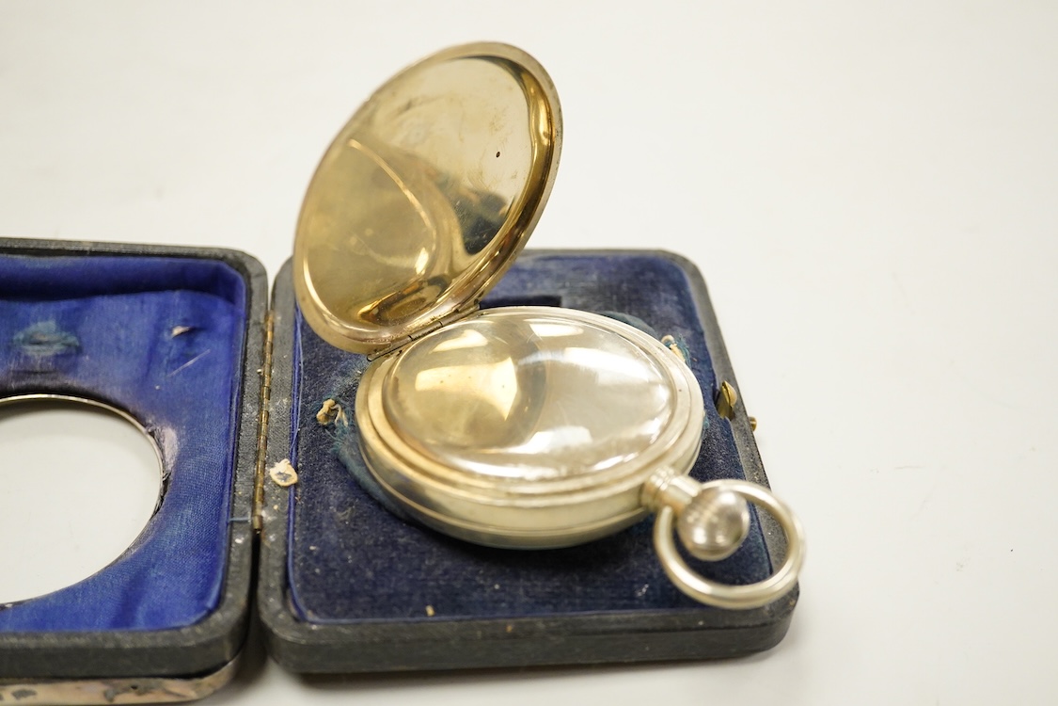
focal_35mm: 45
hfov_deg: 43.6
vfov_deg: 29.9
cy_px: 353
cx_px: 529
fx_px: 1322
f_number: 3.5
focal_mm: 30
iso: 2500
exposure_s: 1/400
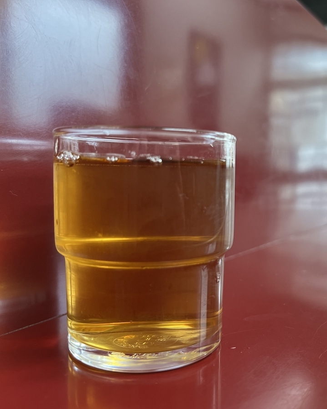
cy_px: 205
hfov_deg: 42.5
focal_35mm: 34
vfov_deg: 52.8
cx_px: 229
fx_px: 411
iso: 320
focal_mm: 5.7
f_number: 1.5
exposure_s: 1/60
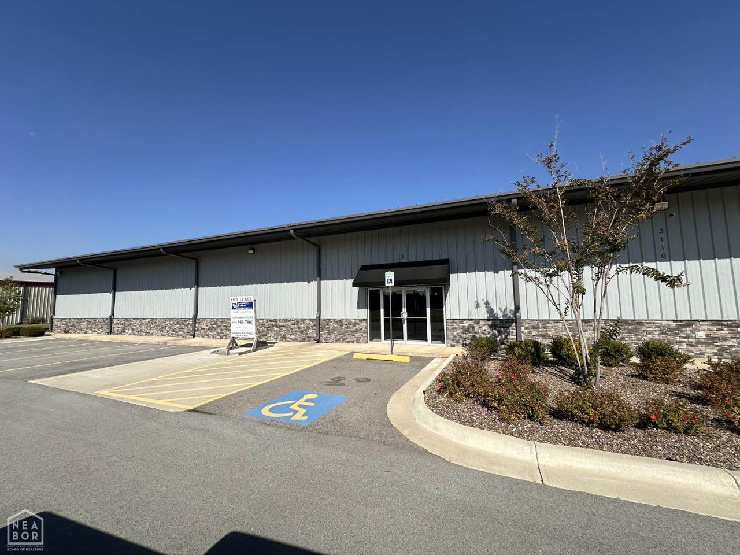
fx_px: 299
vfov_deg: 85.7
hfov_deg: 102.1
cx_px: 370
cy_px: 278
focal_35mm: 14
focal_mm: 2.22
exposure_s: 1/2747
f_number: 2.2
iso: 40
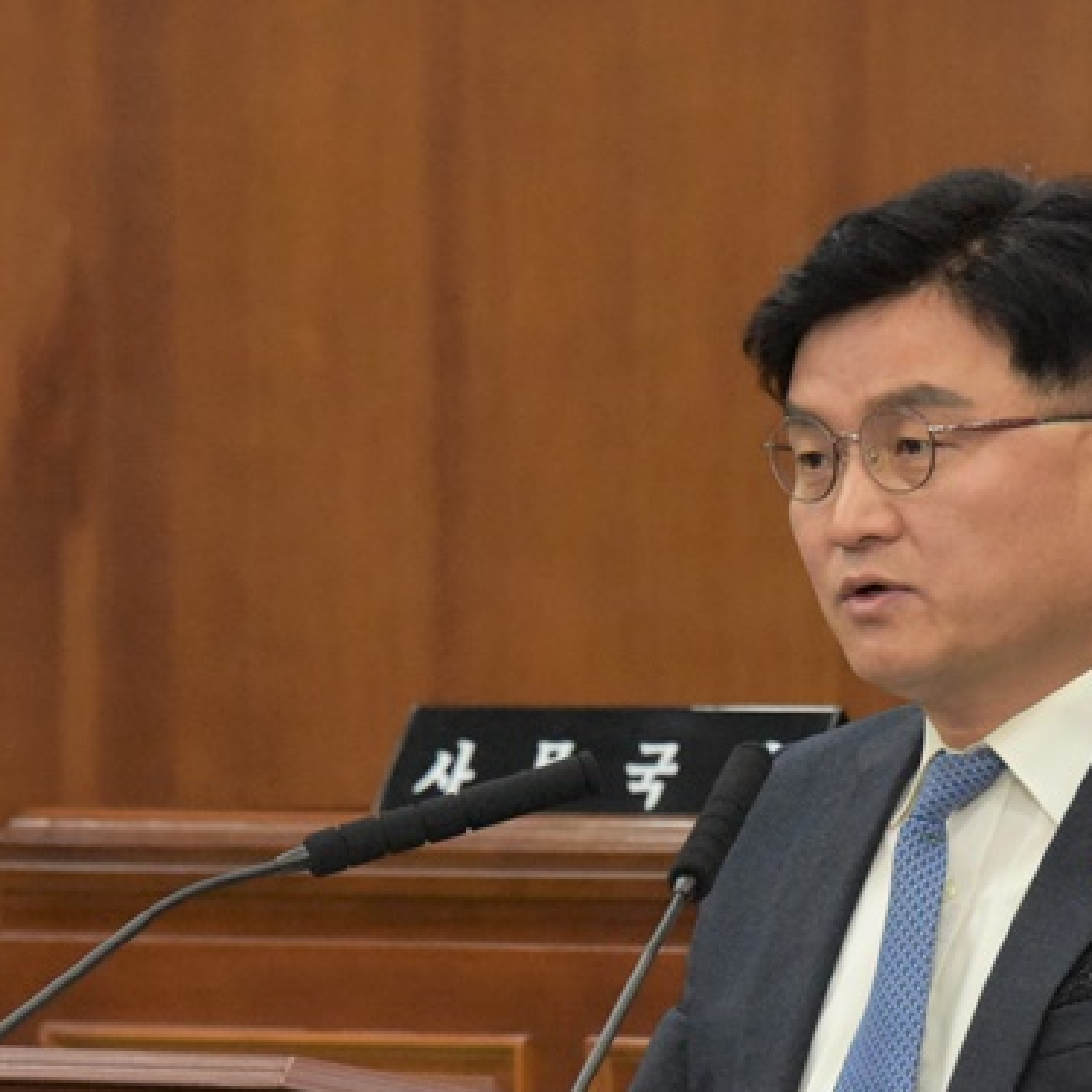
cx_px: 568
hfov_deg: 3.4
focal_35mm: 521
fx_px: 18595
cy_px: 715
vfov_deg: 3.4
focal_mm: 230
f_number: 9
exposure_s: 1/250
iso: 8000
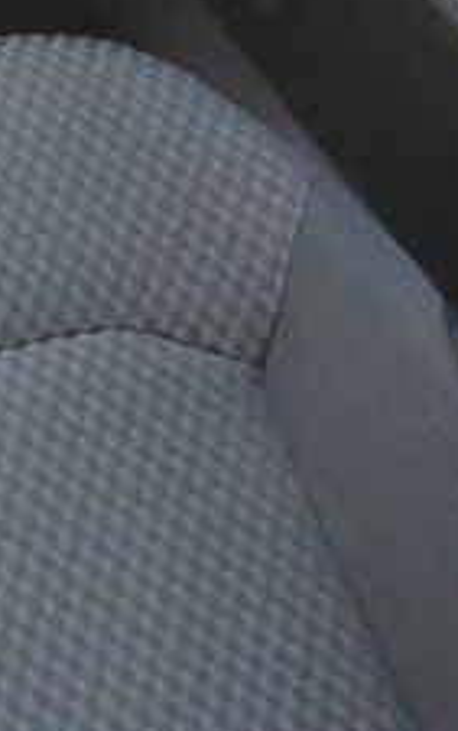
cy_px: -320
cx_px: -539
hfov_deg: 9.6
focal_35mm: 125
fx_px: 2492
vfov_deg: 15.5
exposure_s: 1/125
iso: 400
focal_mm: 10
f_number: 3.5
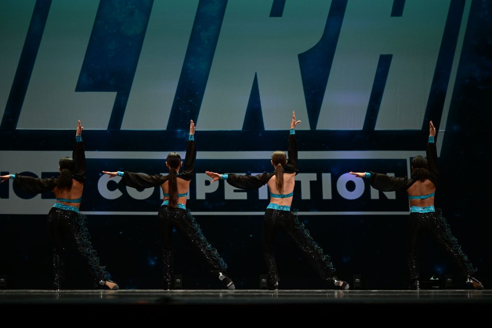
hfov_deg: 23.9
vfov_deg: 16.1
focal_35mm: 85
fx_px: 1162
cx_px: 246
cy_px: 164
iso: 2500
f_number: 2.8
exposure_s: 1/1000
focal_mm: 85
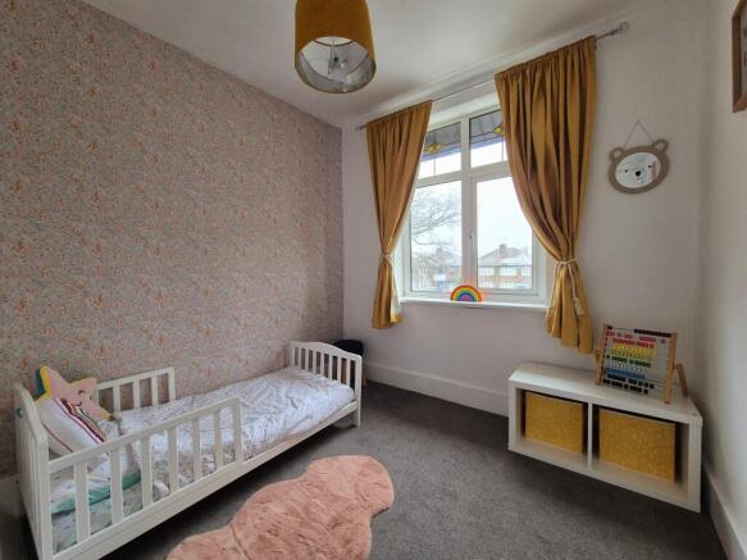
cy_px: 280
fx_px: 280
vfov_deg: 89.9
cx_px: 374
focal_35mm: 13
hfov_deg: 106.2
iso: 200
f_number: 2.2
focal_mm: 2.2
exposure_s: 1/50
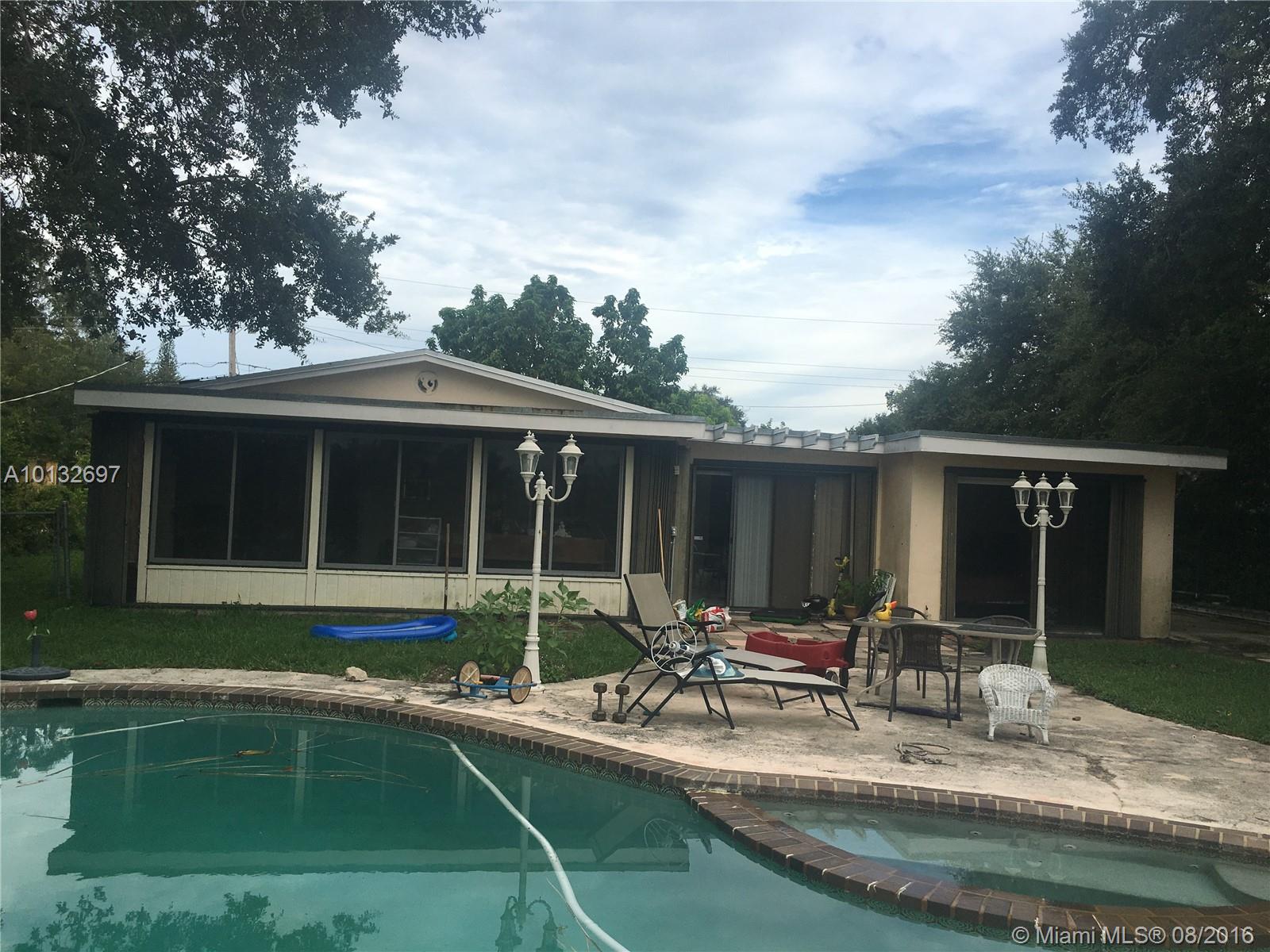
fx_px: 1064
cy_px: 476
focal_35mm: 29
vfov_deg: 48.2
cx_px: 635
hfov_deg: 61.7
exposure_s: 1/1115
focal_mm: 4.15
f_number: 2.2
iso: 25
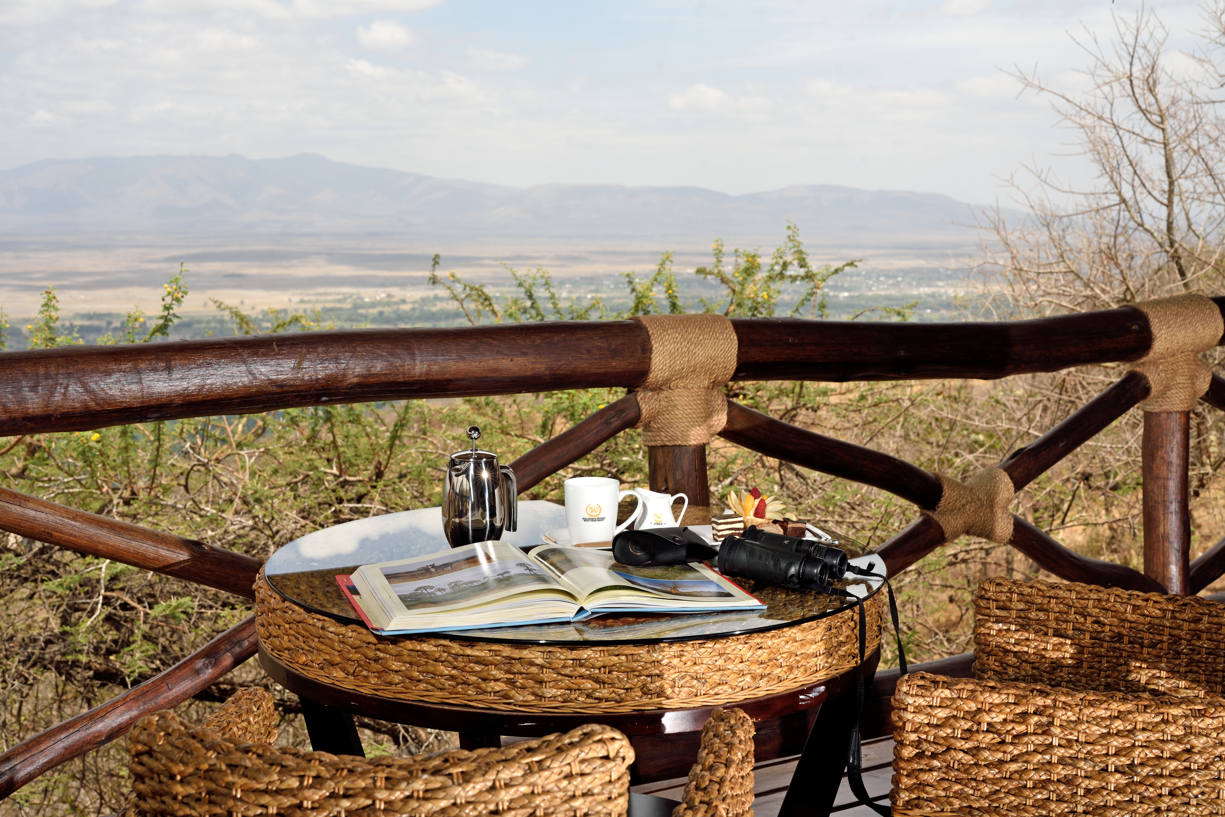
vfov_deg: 27.0
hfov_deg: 39.6
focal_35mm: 50
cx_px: 612
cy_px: 408
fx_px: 1702
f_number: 10
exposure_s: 1/200
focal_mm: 50
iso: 100
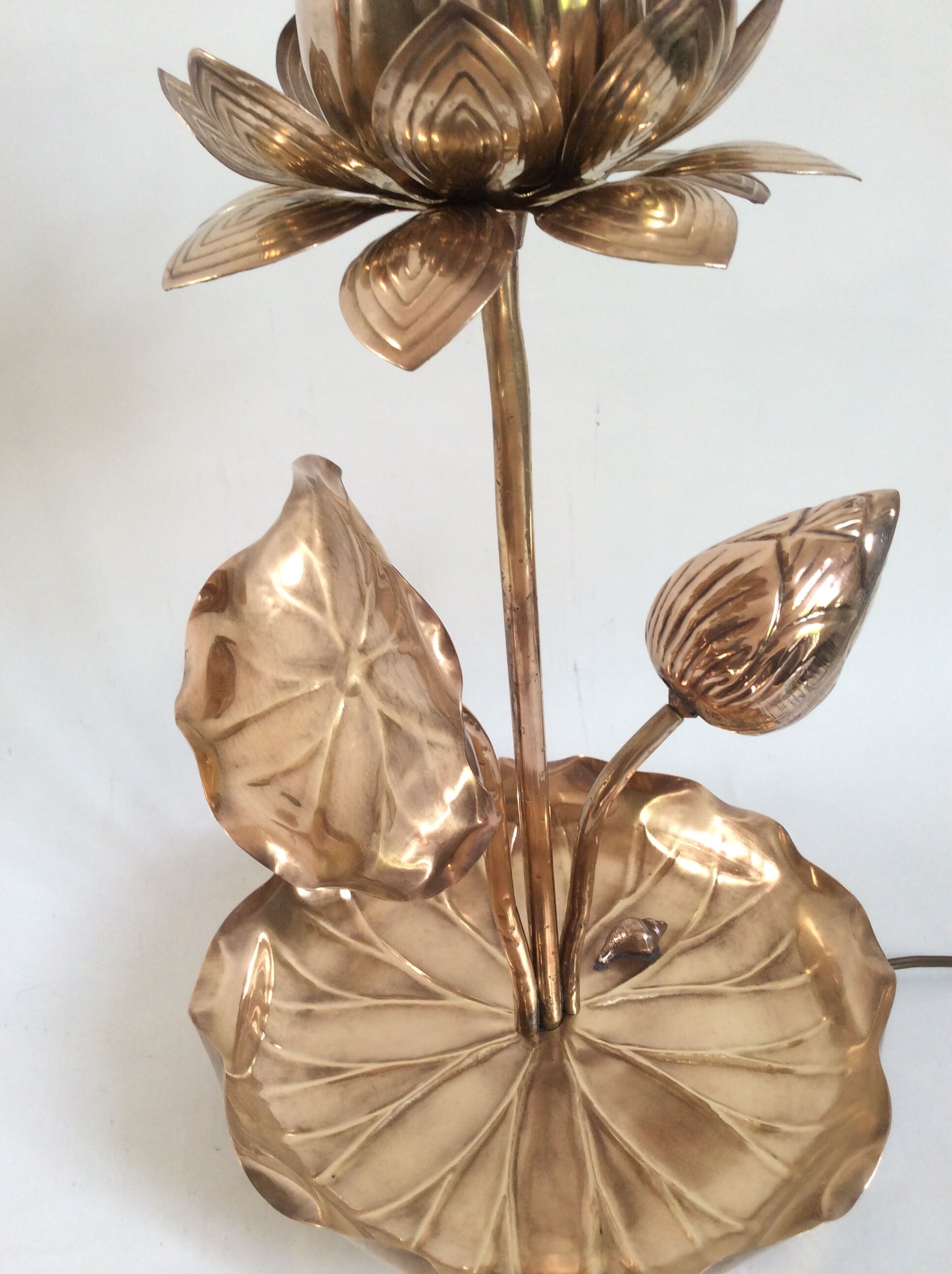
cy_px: 637
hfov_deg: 44.1
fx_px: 1177
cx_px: 476
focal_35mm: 32
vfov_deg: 56.9
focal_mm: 3.3
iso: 40
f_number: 2.4
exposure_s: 1/50
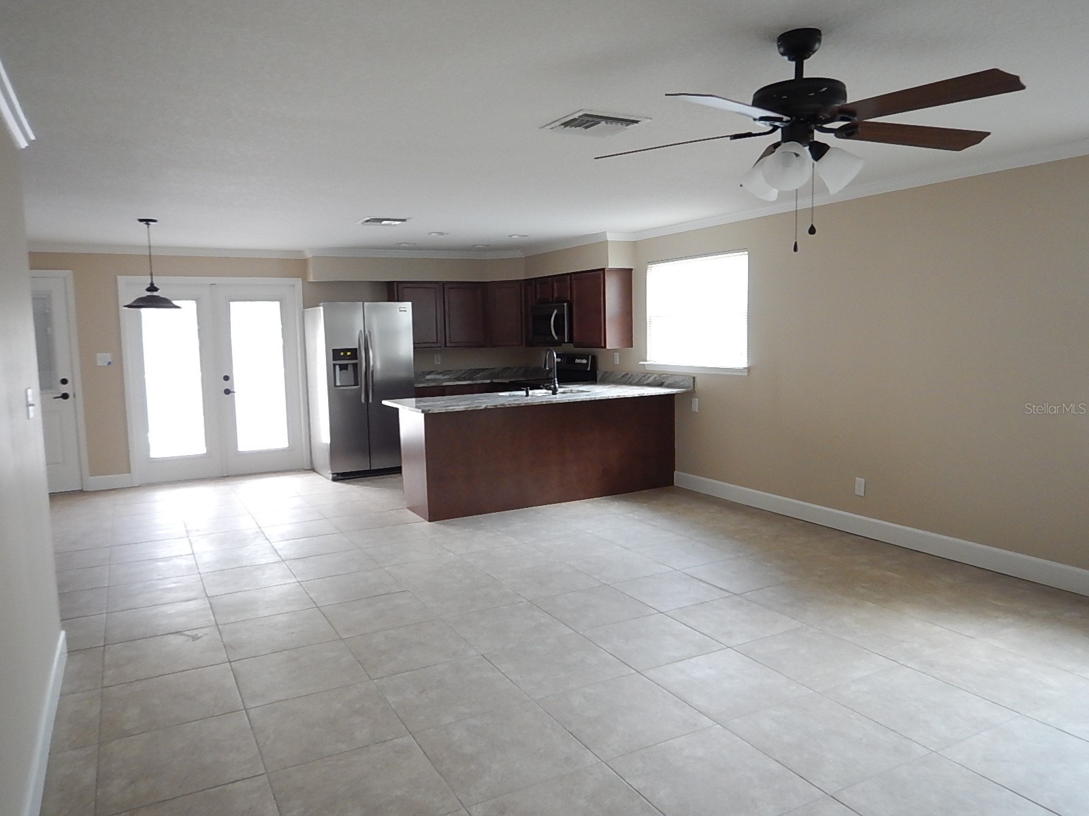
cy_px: 408
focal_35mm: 24
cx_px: 544
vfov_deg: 56.8
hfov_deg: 71.6
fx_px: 755
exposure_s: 1/30
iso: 320
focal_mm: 4.3
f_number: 2.8
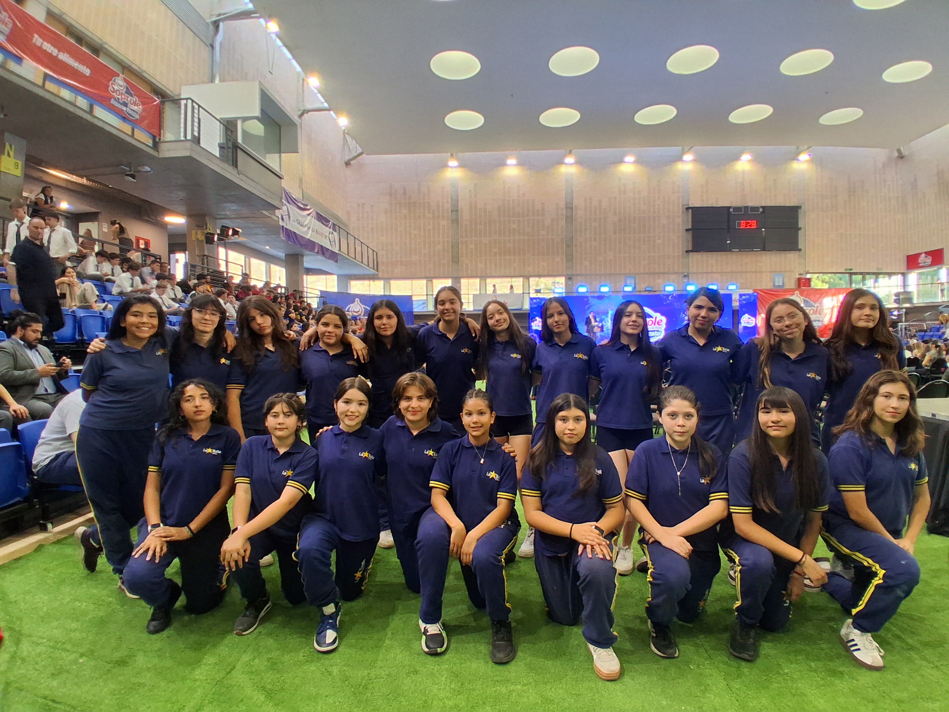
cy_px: 356
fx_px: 466
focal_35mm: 17
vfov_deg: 74.7
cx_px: 474
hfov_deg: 91.0
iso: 160
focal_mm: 1.4
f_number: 2.2
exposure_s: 1/50
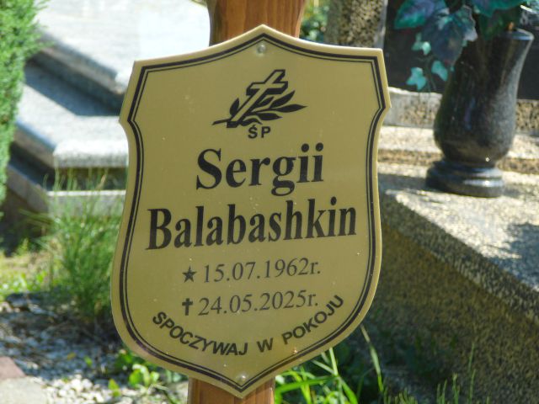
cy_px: 202
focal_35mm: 177
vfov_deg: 8.4
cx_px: 270
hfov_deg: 11.2
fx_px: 2756
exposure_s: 1/200
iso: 80
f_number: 4
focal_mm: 26.3
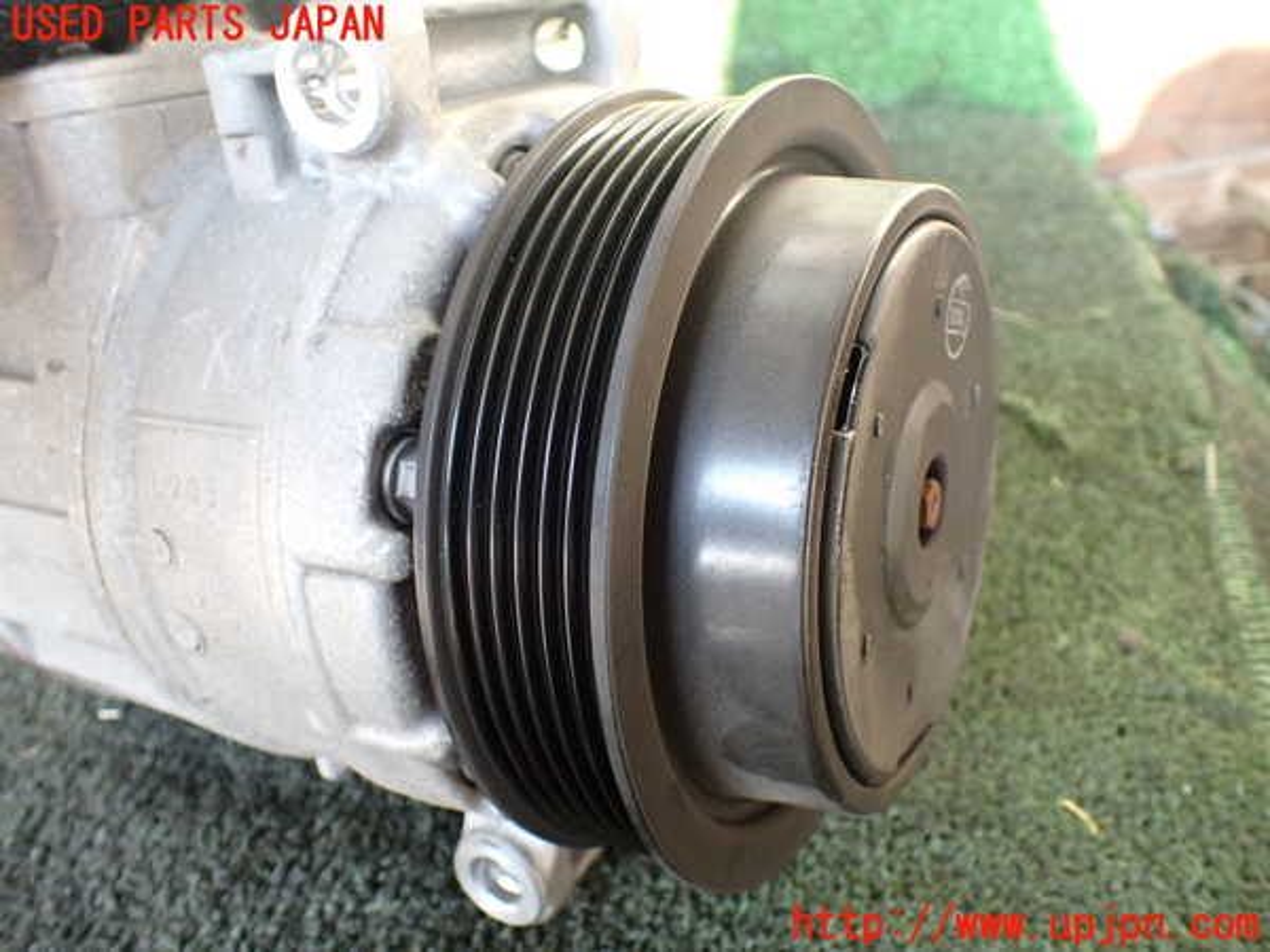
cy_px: 476
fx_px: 1101
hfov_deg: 60.0
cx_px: 635
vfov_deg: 46.8
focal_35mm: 30
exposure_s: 1/125
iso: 320
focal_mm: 5.4
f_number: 2.3
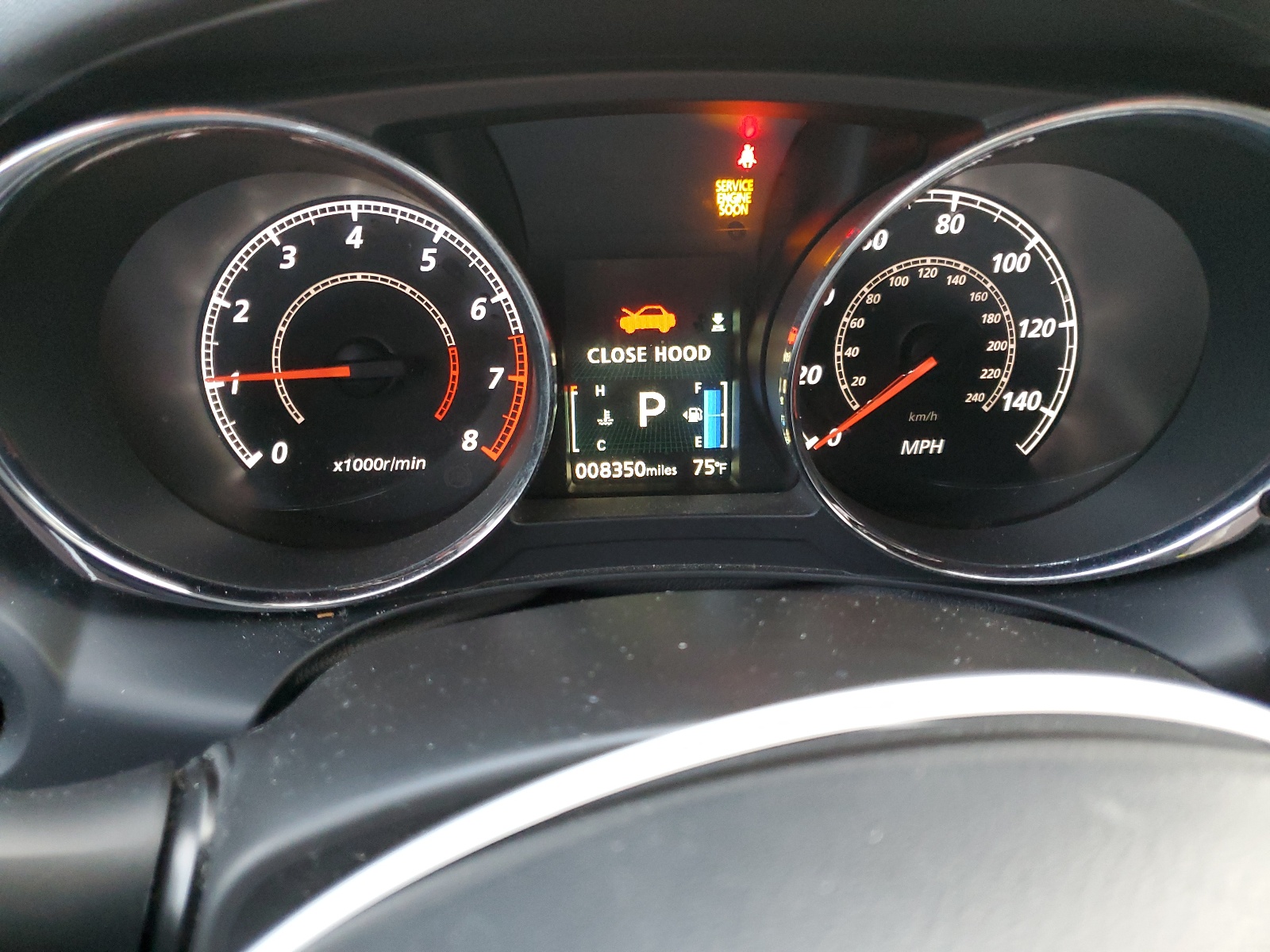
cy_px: 476
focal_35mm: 26
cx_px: 635
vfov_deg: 53.1
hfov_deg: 67.3
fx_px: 954
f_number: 1.5
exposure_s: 1/50
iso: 273
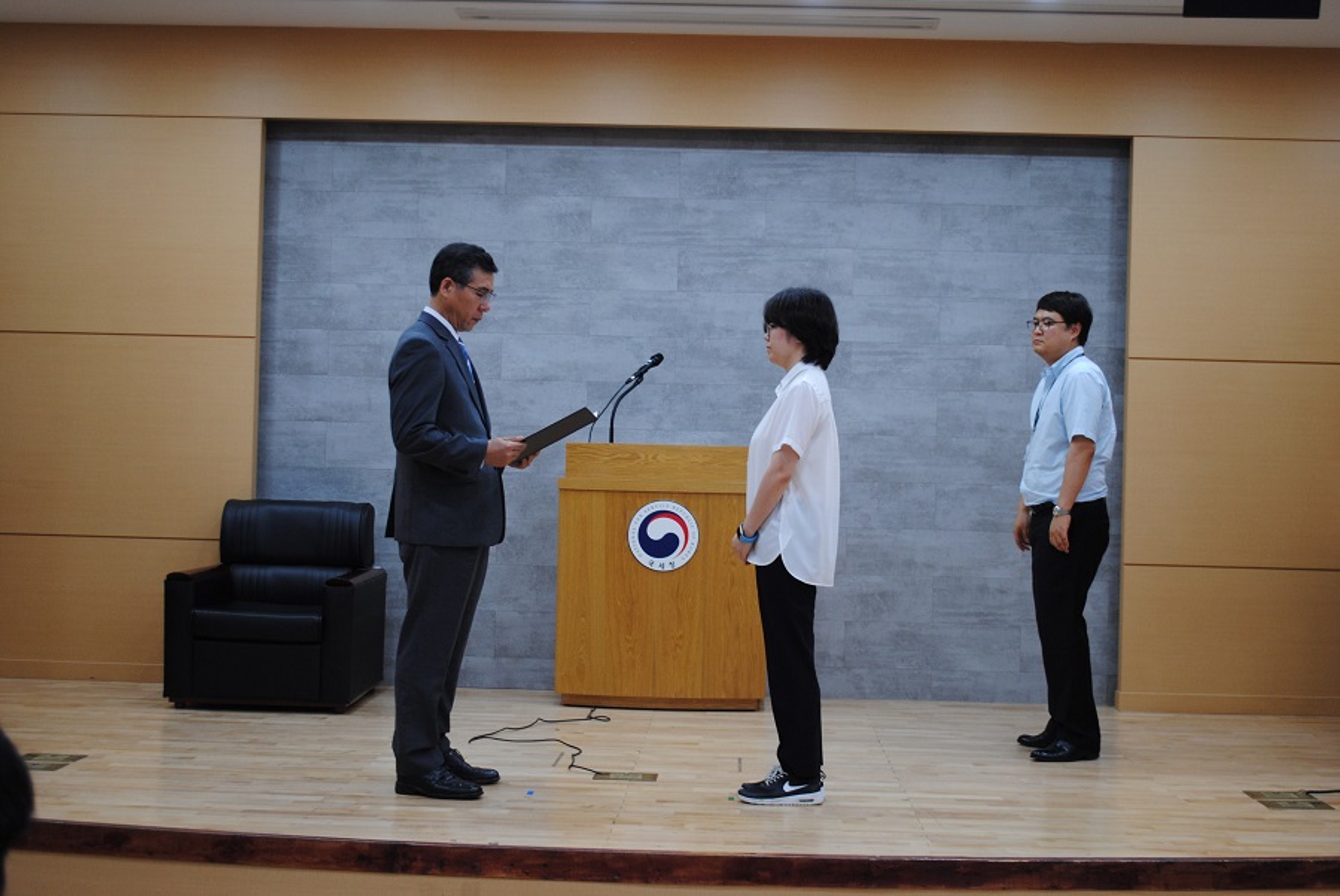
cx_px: 670
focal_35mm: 48
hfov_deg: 41.1
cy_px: 448
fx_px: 1788
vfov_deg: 28.1
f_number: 4.8
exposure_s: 1/30
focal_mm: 32
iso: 280
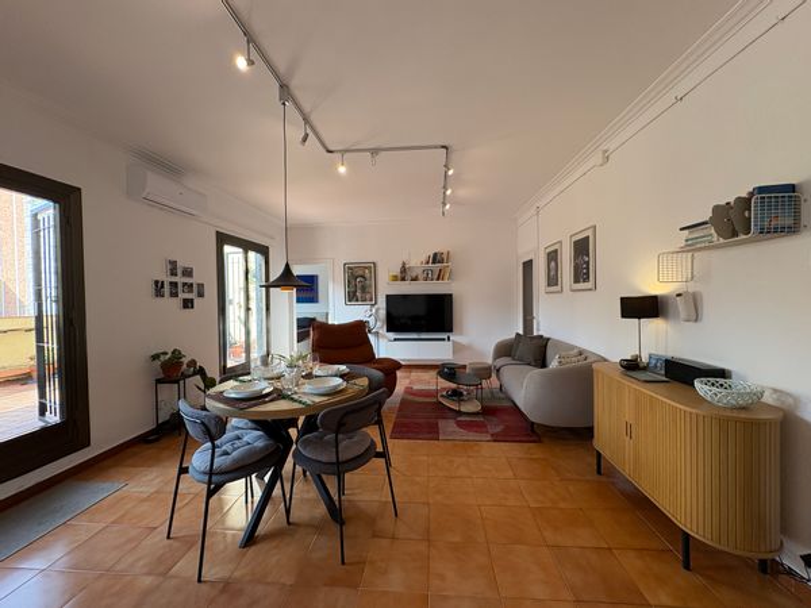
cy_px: 304
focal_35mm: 14
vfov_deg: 85.7
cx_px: 406
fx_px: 328
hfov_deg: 102.1
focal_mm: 2.22
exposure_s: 1/143
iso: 100
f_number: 2.2
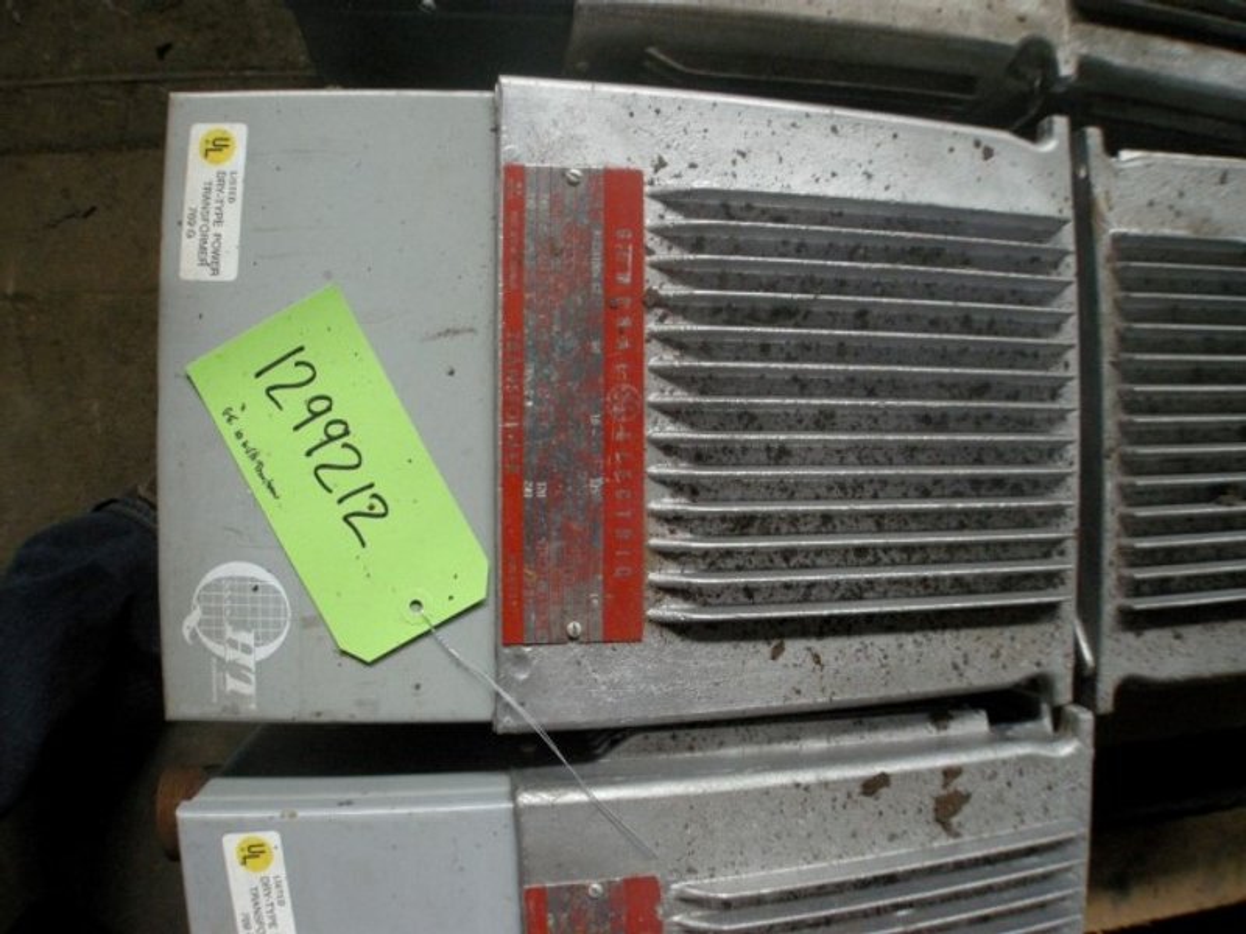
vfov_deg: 40.7
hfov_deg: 52.6
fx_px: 1260
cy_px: 467
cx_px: 623
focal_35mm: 35
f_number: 2.7
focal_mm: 7.5
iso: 400
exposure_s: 1/45.3
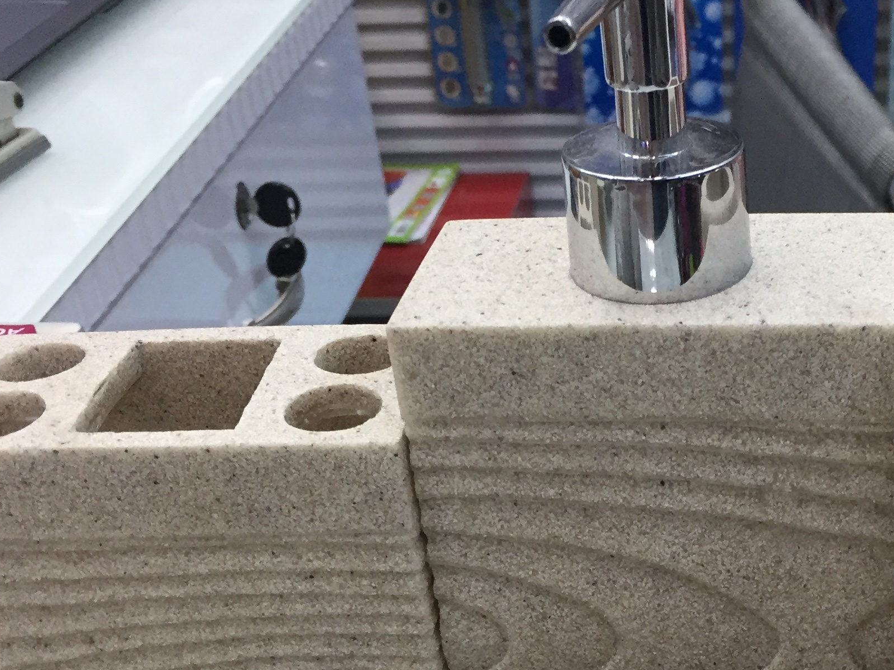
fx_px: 1524
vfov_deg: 24.3
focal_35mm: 59
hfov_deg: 31.8
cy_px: 573
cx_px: 723
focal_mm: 4.15
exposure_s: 1/33
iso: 64
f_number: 2.2
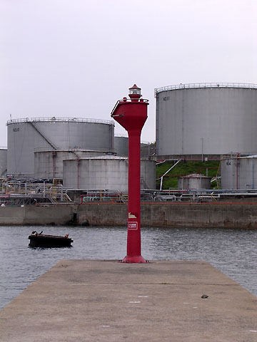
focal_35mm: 105
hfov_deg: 14.1
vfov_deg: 18.7
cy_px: 171
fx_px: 1039
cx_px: 128
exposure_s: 1/298
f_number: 4.6
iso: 100
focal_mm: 15.9
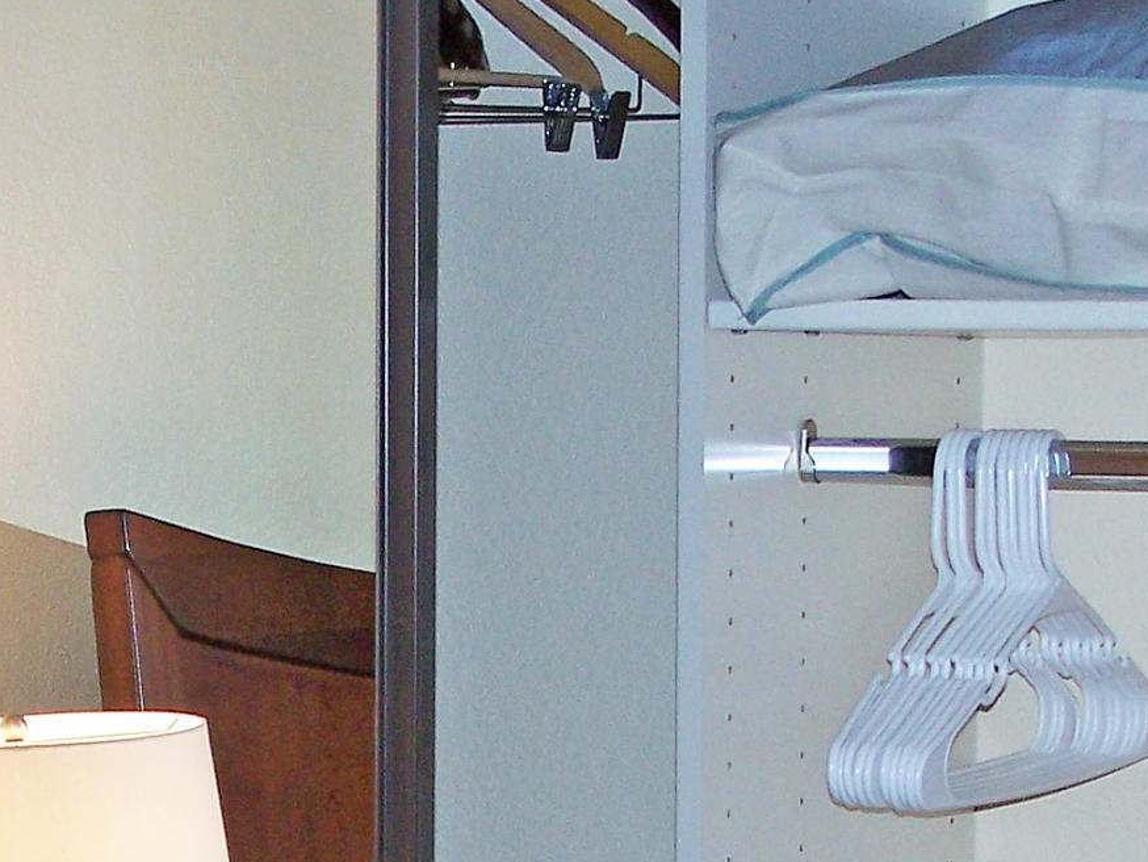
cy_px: 1088
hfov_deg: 15.4
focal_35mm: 127
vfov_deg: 11.4
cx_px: 204
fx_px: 4213
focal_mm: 7.8
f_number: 2.8
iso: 125
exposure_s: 1/60
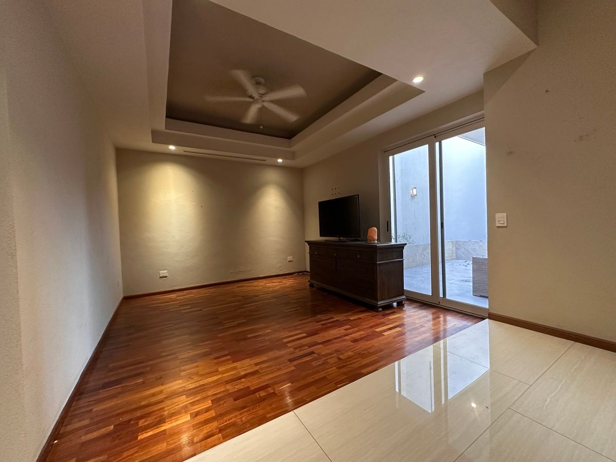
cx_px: 308
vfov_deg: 85.7
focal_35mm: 14
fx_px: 249
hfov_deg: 102.1
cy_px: 231
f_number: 2.2
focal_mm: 2.22
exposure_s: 1/60
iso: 500
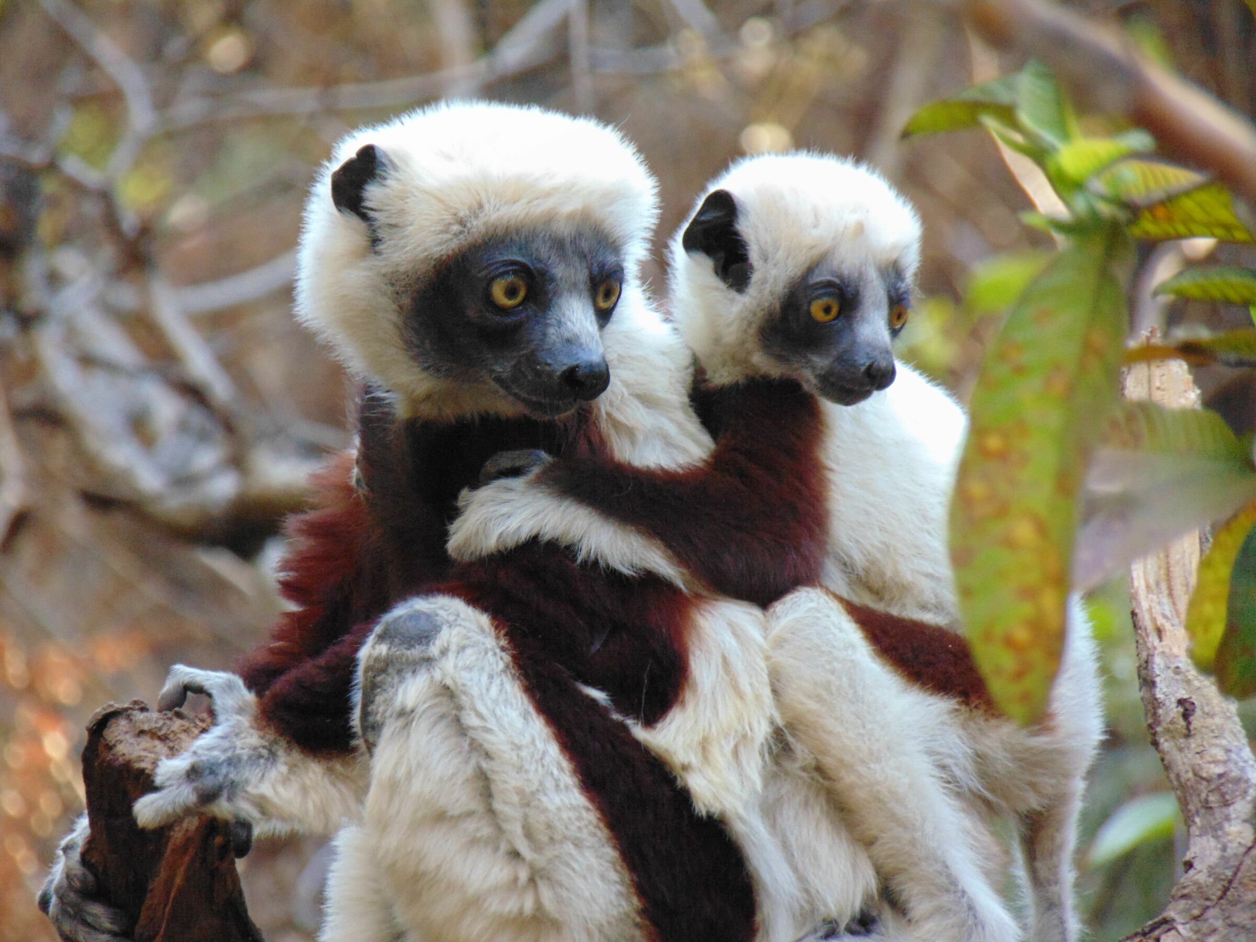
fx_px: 16981
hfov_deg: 4.2
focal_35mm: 468
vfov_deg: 3.2
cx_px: 628
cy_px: 471
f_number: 4.4
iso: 400
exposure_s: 1/125
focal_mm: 84
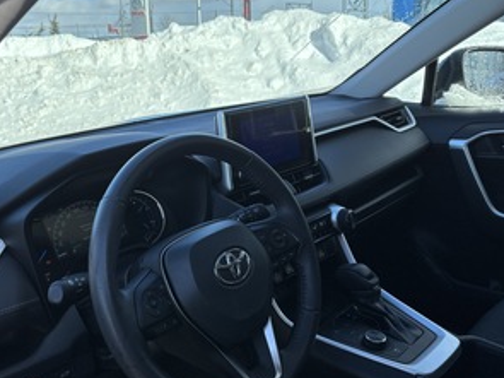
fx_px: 538
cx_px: 188
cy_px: 204
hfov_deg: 49.6
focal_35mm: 37
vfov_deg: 38.6
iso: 50
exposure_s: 1/1263
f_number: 1.6
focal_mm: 5.96
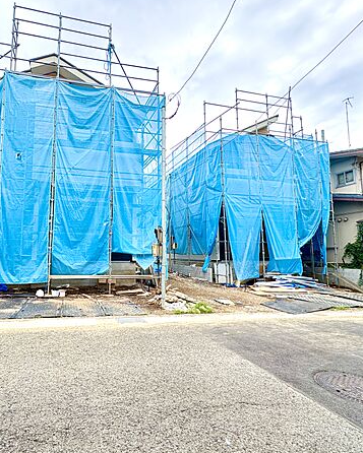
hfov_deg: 68.7
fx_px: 255
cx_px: 119
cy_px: 229
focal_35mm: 19
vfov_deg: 83.3
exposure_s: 1/423
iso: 64
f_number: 2.2
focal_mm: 2.22
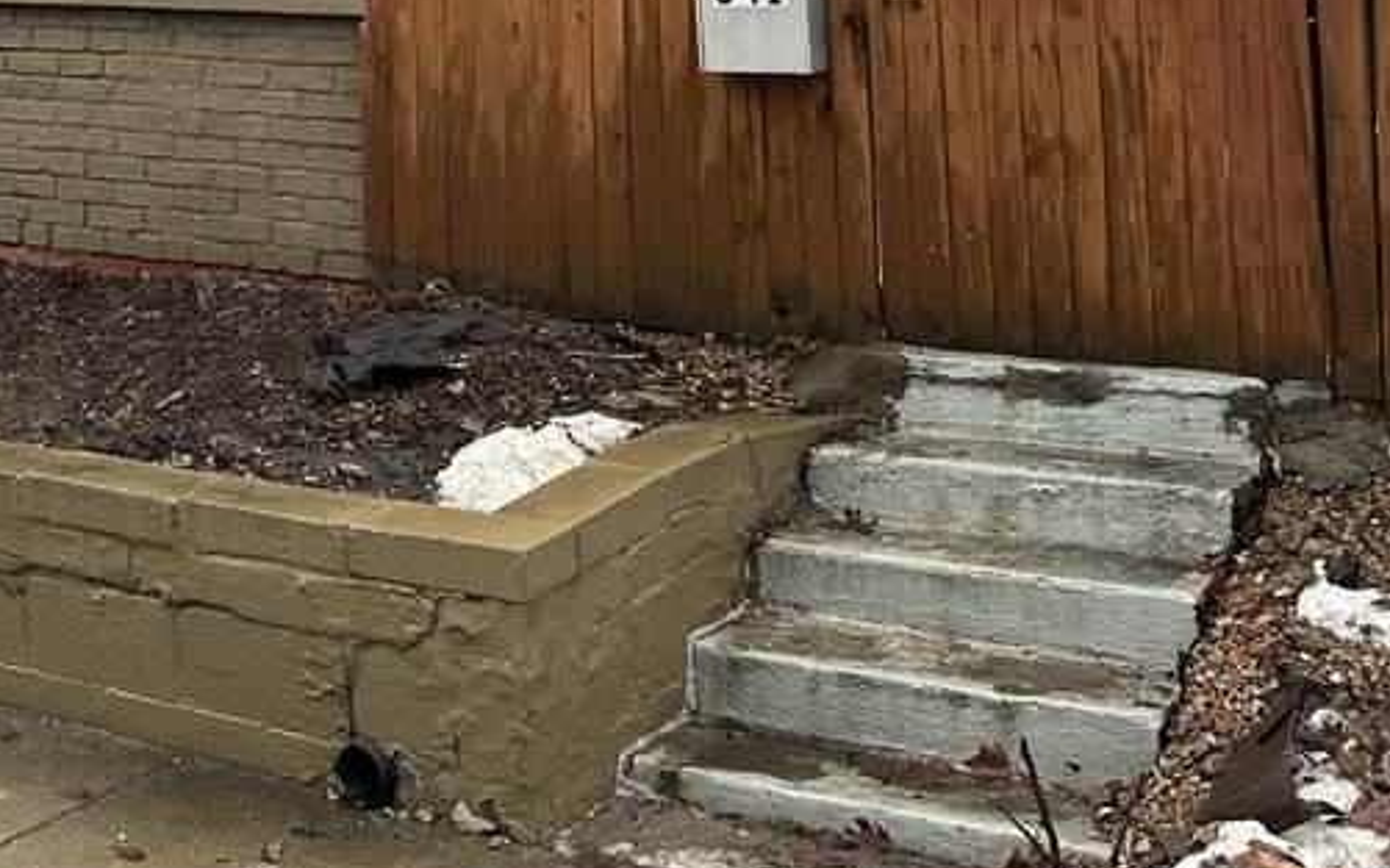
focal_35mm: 65
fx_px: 2462
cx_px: 239
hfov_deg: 30.6
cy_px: -333
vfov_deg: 18.3
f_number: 1.78
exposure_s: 1/121
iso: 100
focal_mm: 6.86
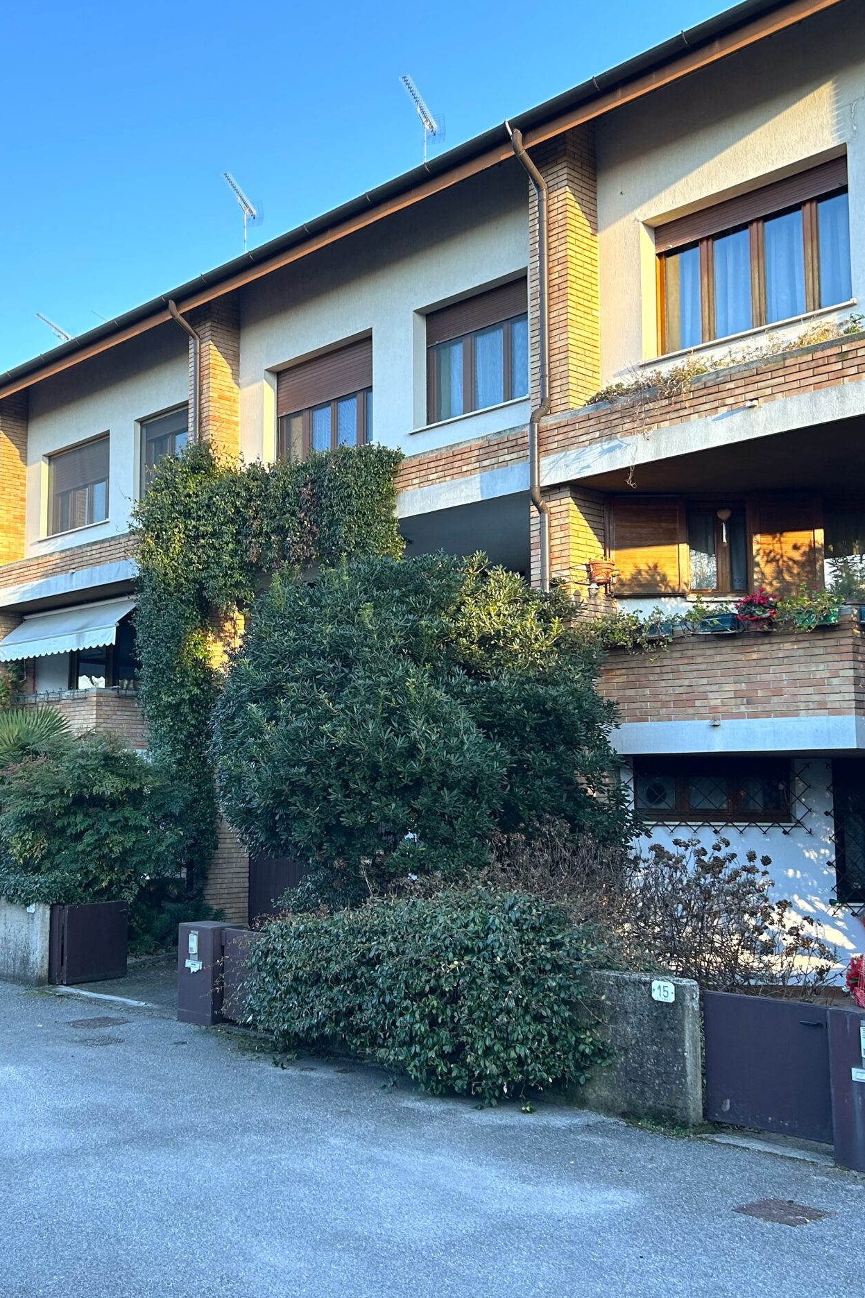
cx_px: 309
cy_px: 642
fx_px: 1334
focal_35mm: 37
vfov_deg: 51.9
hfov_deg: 35.7
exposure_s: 1/434
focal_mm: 5.7
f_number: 1.5
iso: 50
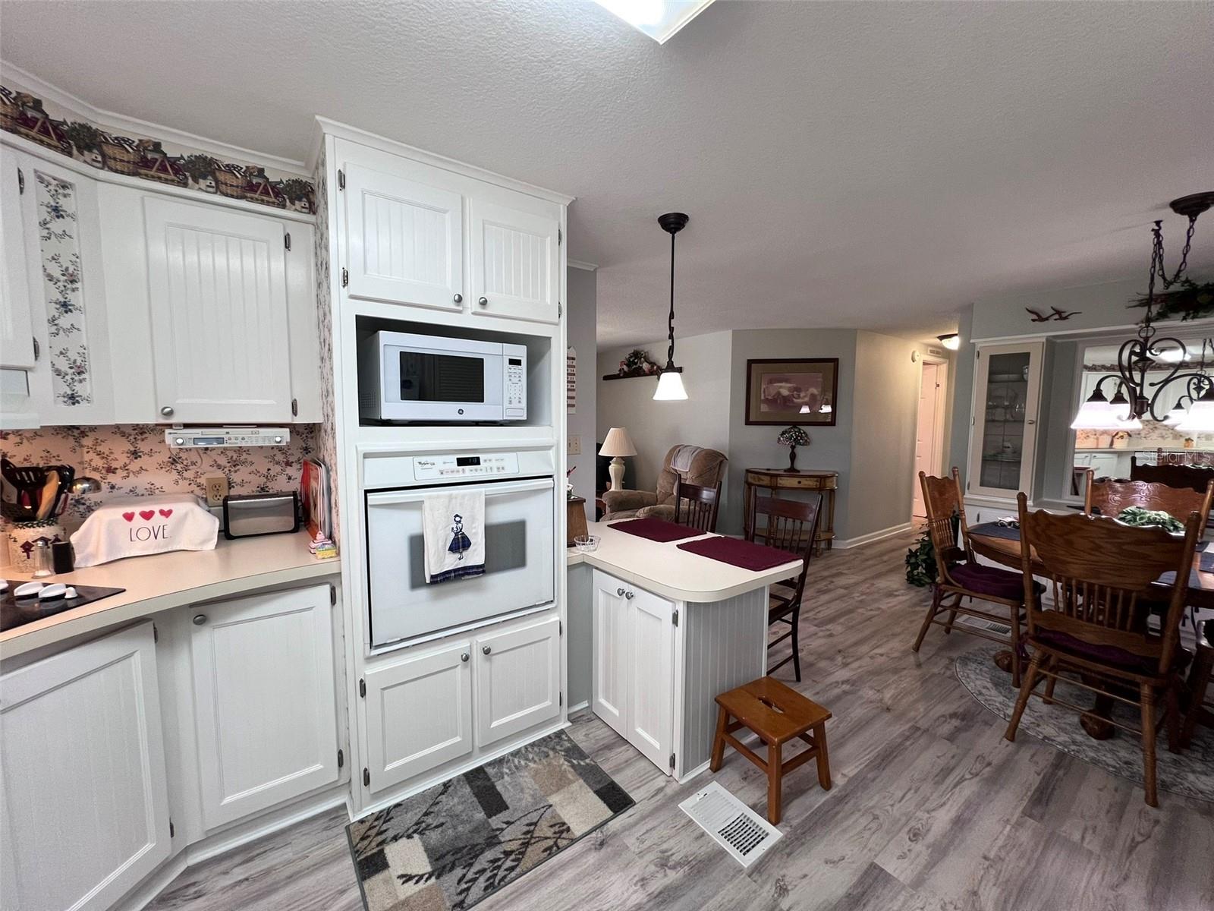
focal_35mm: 13
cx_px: 607
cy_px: 456
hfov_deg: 106.2
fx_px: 456
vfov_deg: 89.9
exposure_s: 1/120
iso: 200
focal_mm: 1.57
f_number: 1.8
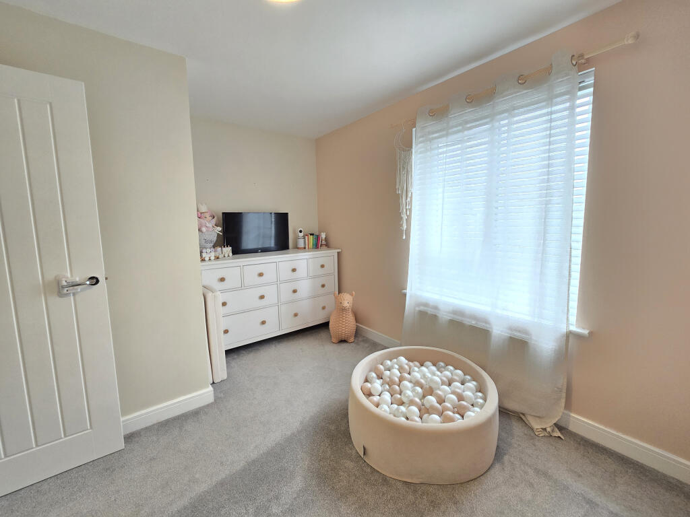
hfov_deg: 106.2
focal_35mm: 13
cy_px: 258
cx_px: 345
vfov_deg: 89.9
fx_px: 259
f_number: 2.2
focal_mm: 2.2
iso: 320
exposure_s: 1/50
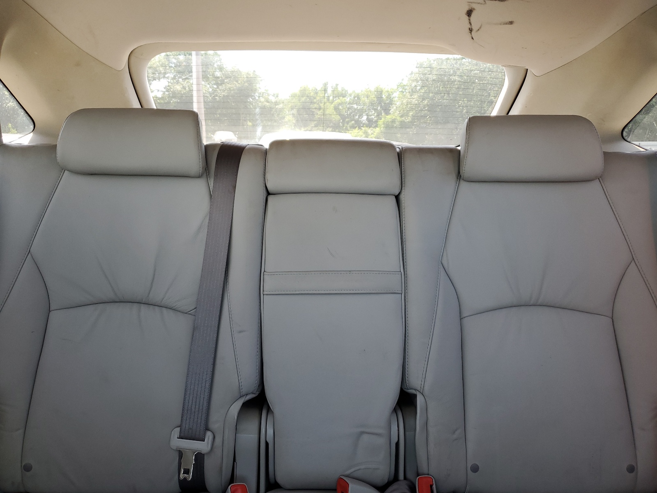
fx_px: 493
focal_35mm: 26
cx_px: 328
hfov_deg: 67.3
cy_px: 246
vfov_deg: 53.1
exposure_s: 1/120
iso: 55
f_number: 1.5
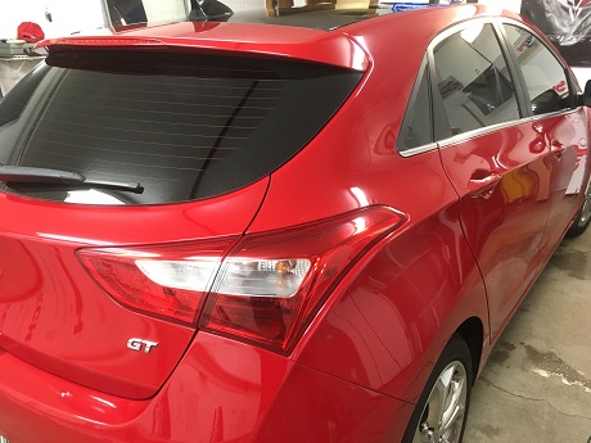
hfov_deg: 61.7
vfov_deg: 48.2
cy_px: 222
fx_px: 495
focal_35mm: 29
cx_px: 296
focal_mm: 4.15
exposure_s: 1/30
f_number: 2.2
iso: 160
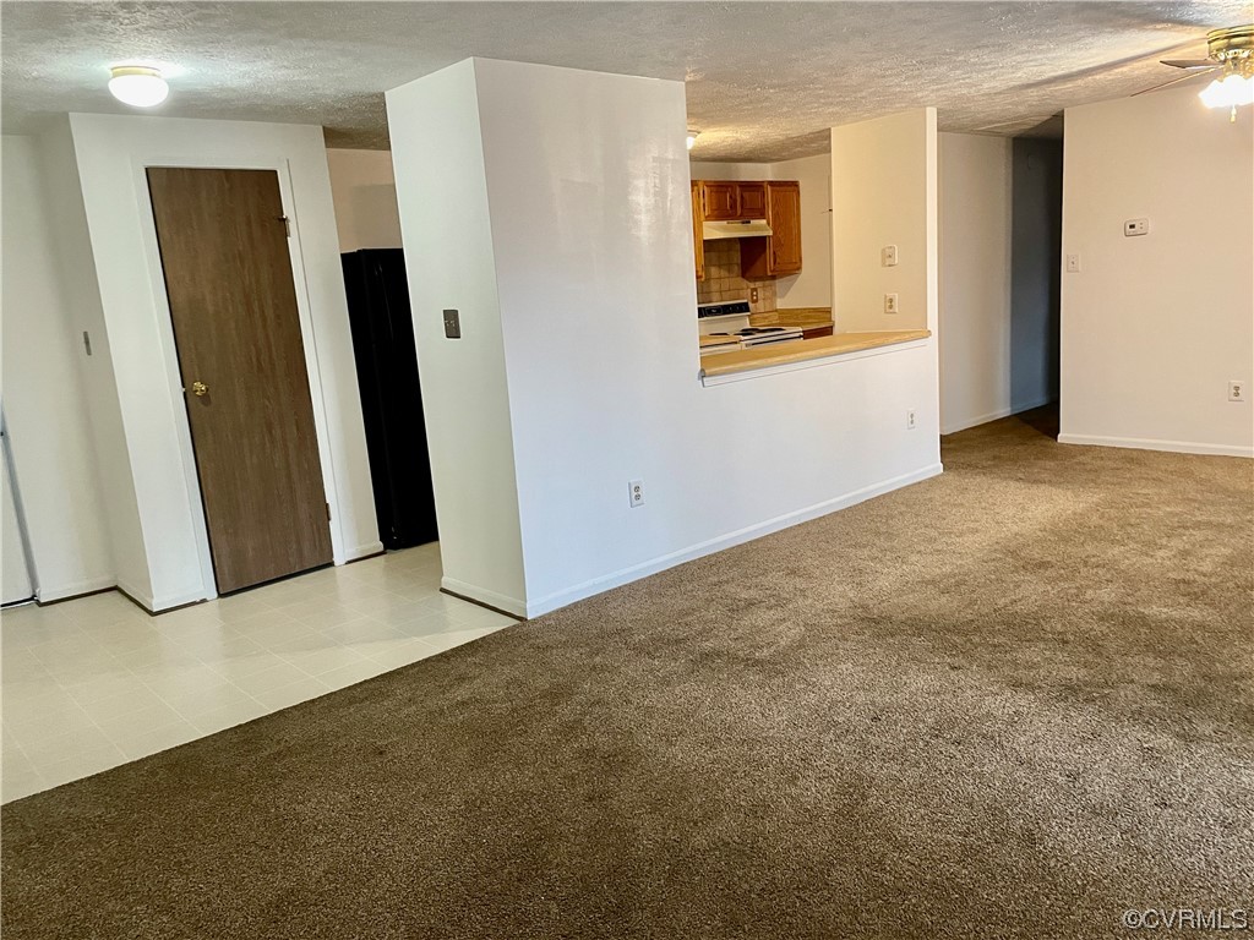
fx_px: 942
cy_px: 470
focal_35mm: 26
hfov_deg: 67.3
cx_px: 627
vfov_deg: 53.1
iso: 320
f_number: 1.6
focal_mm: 4.2
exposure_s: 1/60
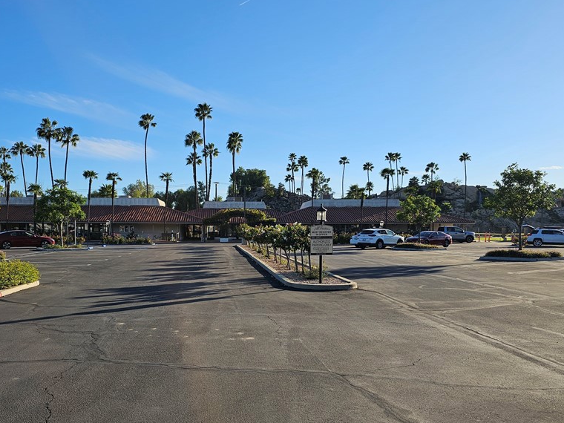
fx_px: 505
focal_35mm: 31
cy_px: 247
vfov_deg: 45.3
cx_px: 255
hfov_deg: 58.2
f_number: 1.7
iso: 10
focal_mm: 6.3
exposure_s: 1/711
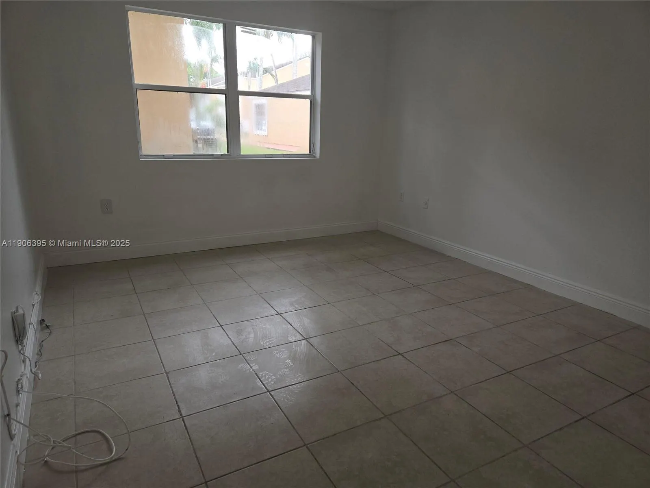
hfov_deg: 73.9
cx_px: 325
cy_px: 244
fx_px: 432
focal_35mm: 23
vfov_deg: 58.9
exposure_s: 1/120
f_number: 1.8
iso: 40
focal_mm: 5.4
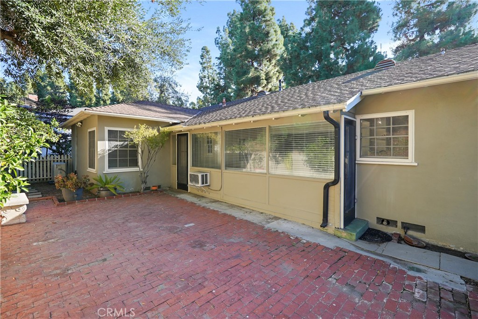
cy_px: 160
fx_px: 212
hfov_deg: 96.7
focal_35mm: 16
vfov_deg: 73.8
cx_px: 239
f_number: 4
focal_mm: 16
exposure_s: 1/125
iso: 100
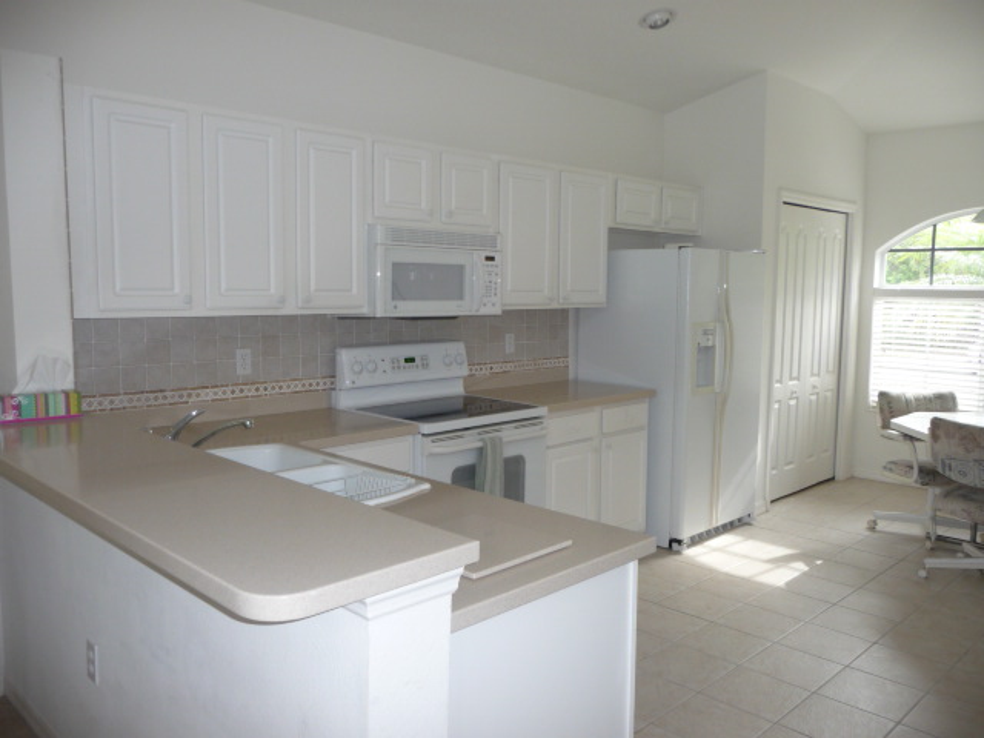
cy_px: 369
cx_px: 492
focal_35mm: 28
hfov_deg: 63.4
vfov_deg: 49.7
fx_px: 796
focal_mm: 4.7
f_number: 3.3
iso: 125
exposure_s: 1/30
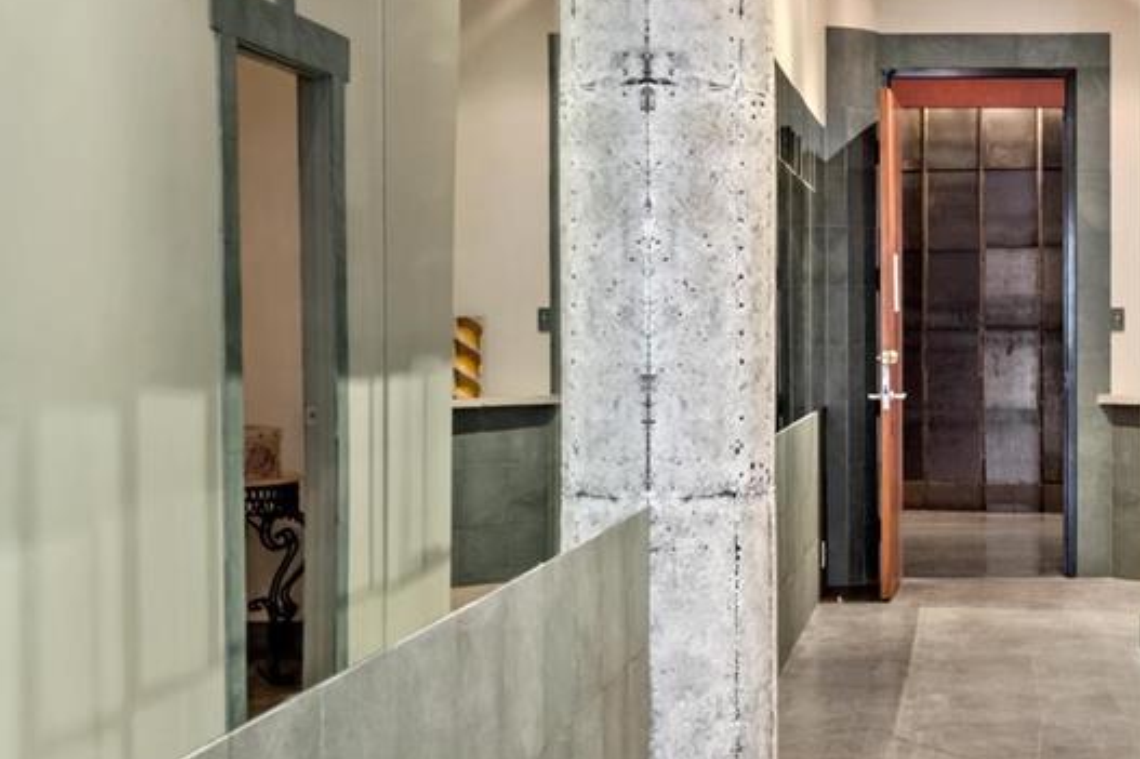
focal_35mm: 70
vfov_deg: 19.4
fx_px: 2216
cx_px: 952
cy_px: 342
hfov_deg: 28.1
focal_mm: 18
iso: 800
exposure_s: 1.3
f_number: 8
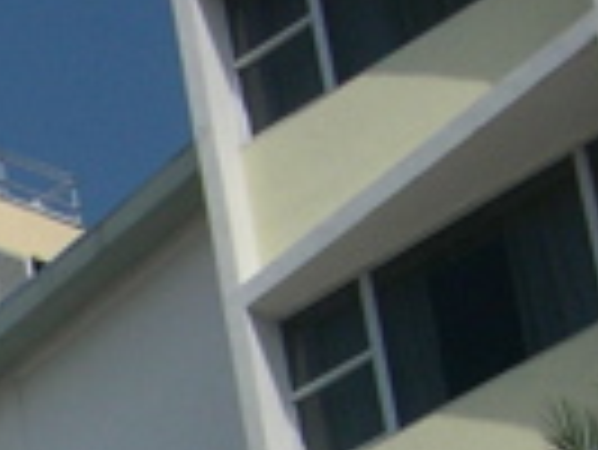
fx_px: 3960
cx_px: -827
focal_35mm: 229
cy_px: 860
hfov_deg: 8.0
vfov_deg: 6.3
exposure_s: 1/392
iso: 100
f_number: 7.6
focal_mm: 8
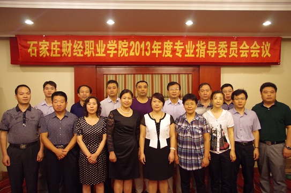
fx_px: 218
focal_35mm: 27
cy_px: 96
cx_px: 146
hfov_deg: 67.5
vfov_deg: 47.8
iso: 3200
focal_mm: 18
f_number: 3.5
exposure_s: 1/100
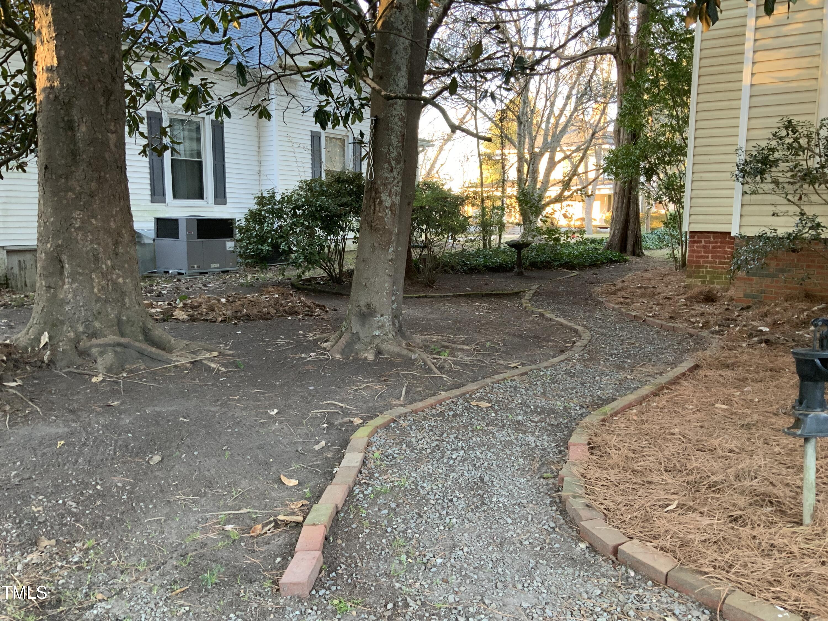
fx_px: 694
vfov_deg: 48.2
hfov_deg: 61.7
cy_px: 310
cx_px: 414
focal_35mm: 29
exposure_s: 1/60
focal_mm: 3
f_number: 1.8
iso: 125
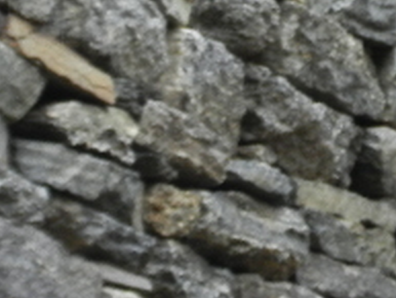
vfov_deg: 2.5
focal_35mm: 596
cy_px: -132
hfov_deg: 3.3
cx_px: 710
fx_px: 6822
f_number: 5.2
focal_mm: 25.9
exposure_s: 1/80
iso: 180
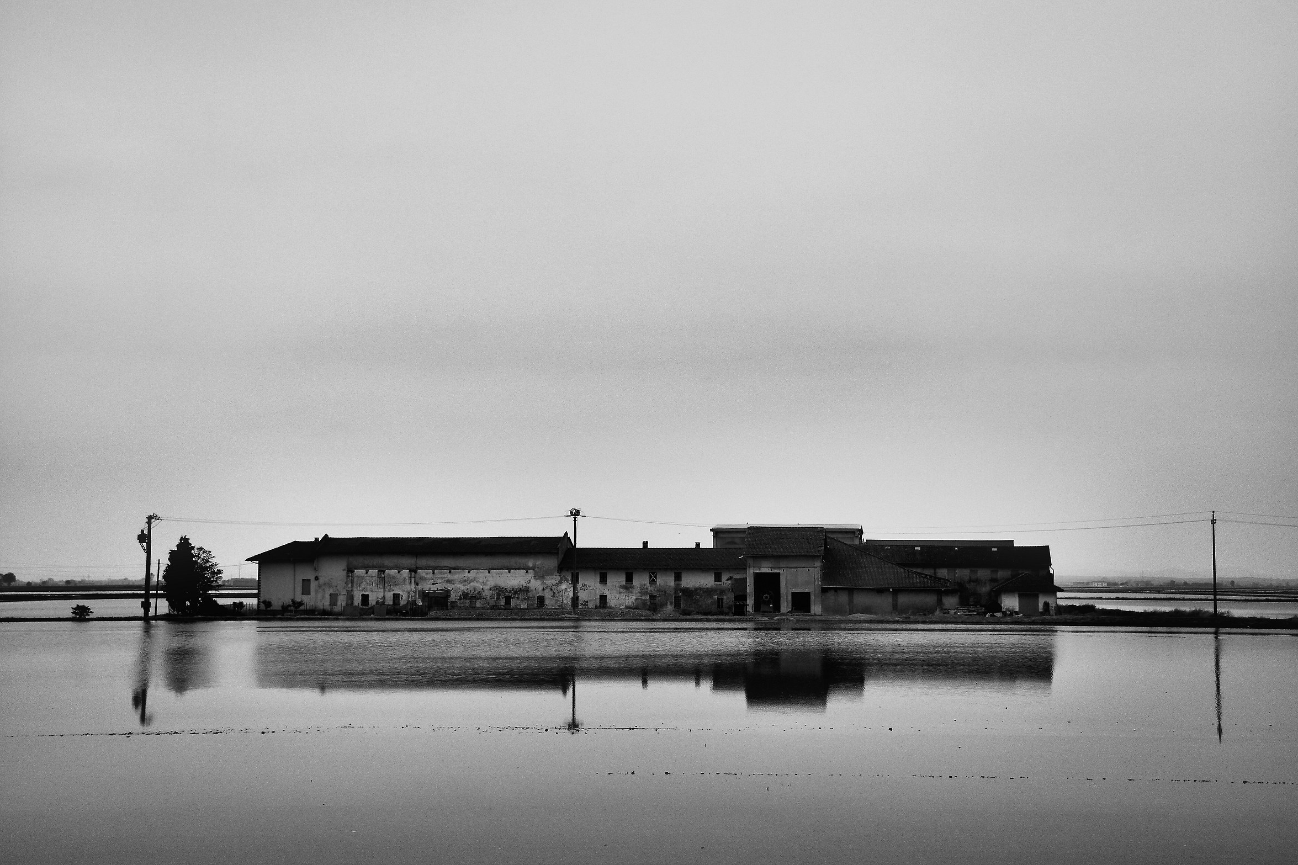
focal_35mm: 49
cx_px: 655
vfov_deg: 27.5
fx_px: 1766
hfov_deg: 40.3
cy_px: 436
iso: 400
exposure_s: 1/500
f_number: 5.6
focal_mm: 32
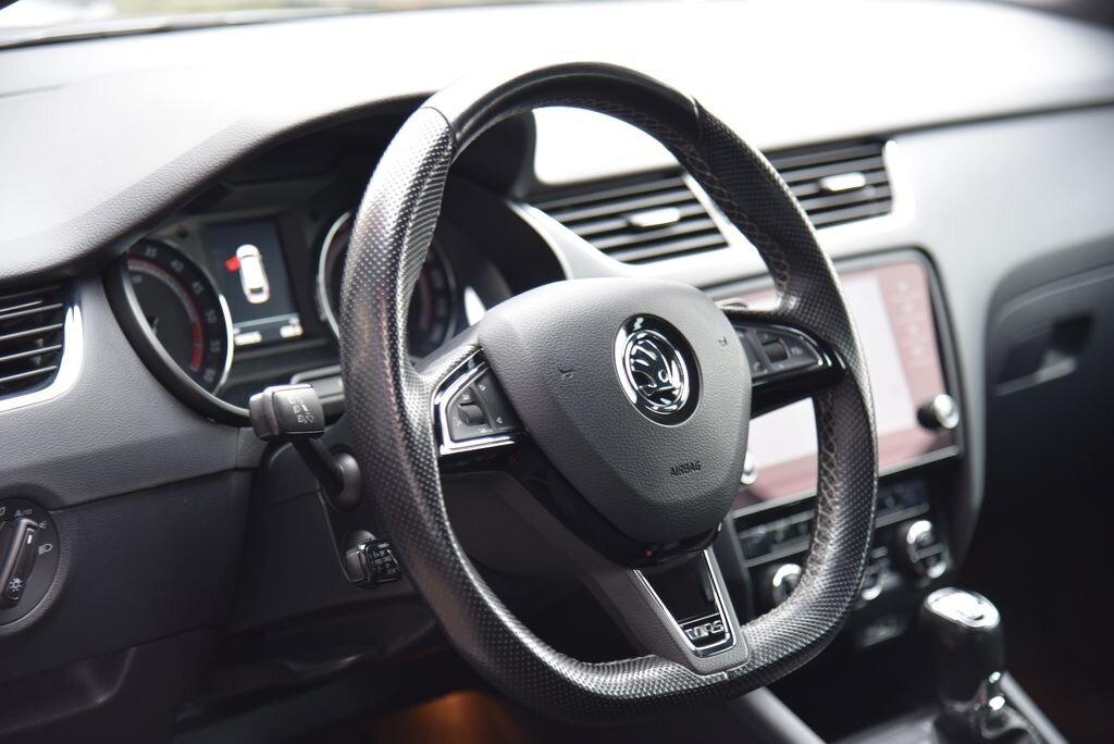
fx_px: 2848
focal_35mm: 92
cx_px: 557
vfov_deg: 14.9
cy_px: 372
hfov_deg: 22.1
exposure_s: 1/15
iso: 500
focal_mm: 92
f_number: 4
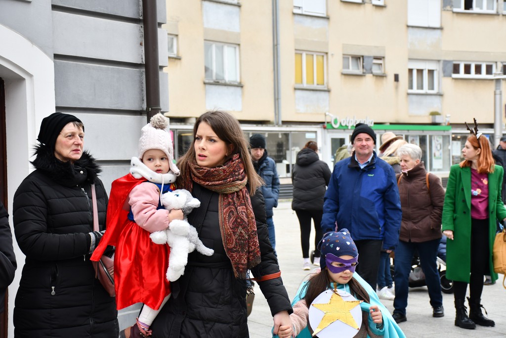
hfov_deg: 27.0
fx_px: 1054
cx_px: 253
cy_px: 169
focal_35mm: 75
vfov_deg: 18.2
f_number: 5
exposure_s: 1/250
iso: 400
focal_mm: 50
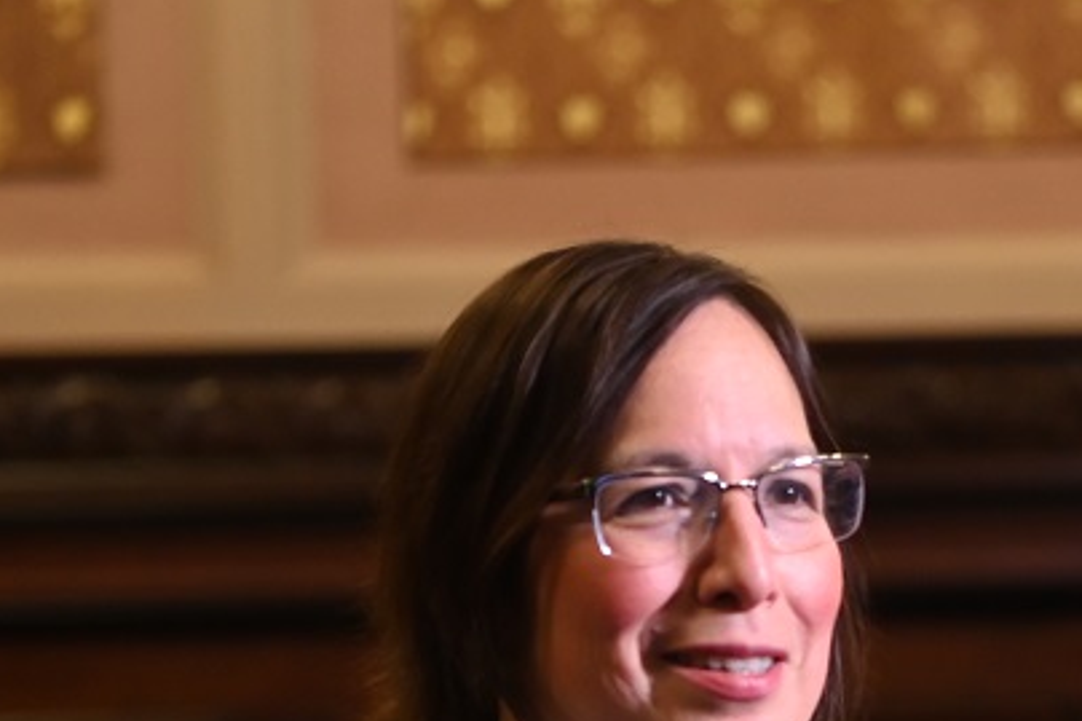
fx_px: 6249
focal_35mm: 208
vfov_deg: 6.6
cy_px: 759
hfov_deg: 9.9
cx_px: 849
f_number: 2.8
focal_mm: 70
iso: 2500
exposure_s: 1/250
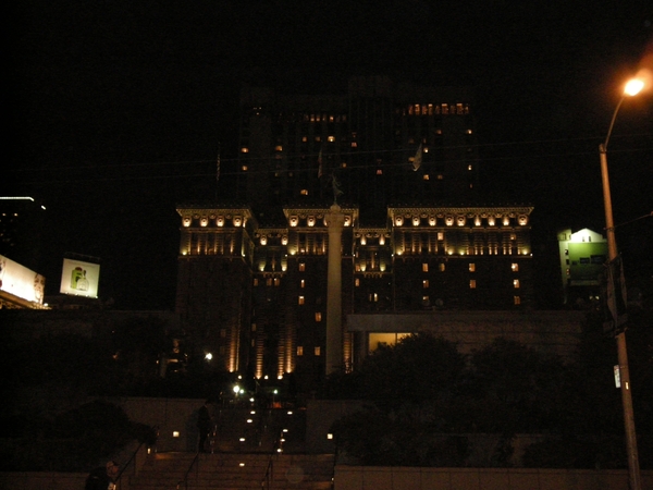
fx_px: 698
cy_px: 245
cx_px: 326
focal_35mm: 37
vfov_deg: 38.7
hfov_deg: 50.1
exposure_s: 1/60
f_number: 2.8
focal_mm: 7.9
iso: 1000
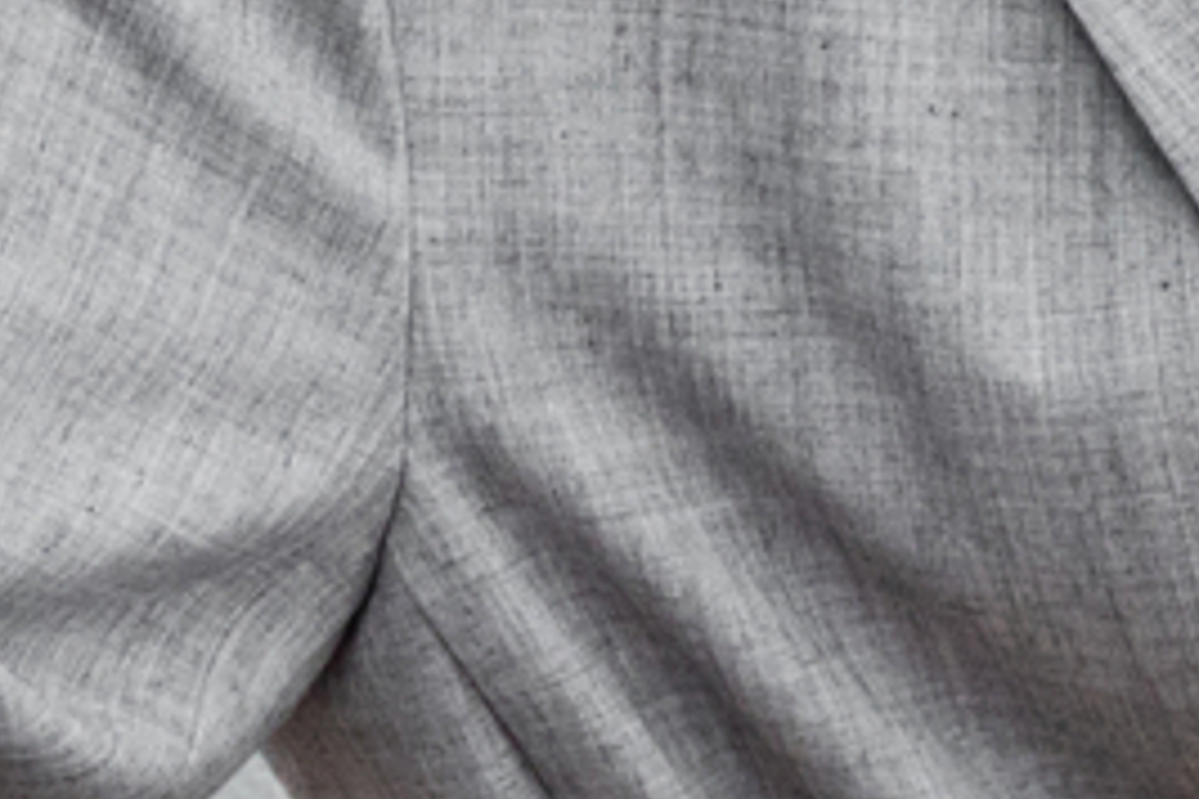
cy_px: -141
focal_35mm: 840
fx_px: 27974
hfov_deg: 2.4
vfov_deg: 1.6
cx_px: 2313
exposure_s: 1/100
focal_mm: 112
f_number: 3.5
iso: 500
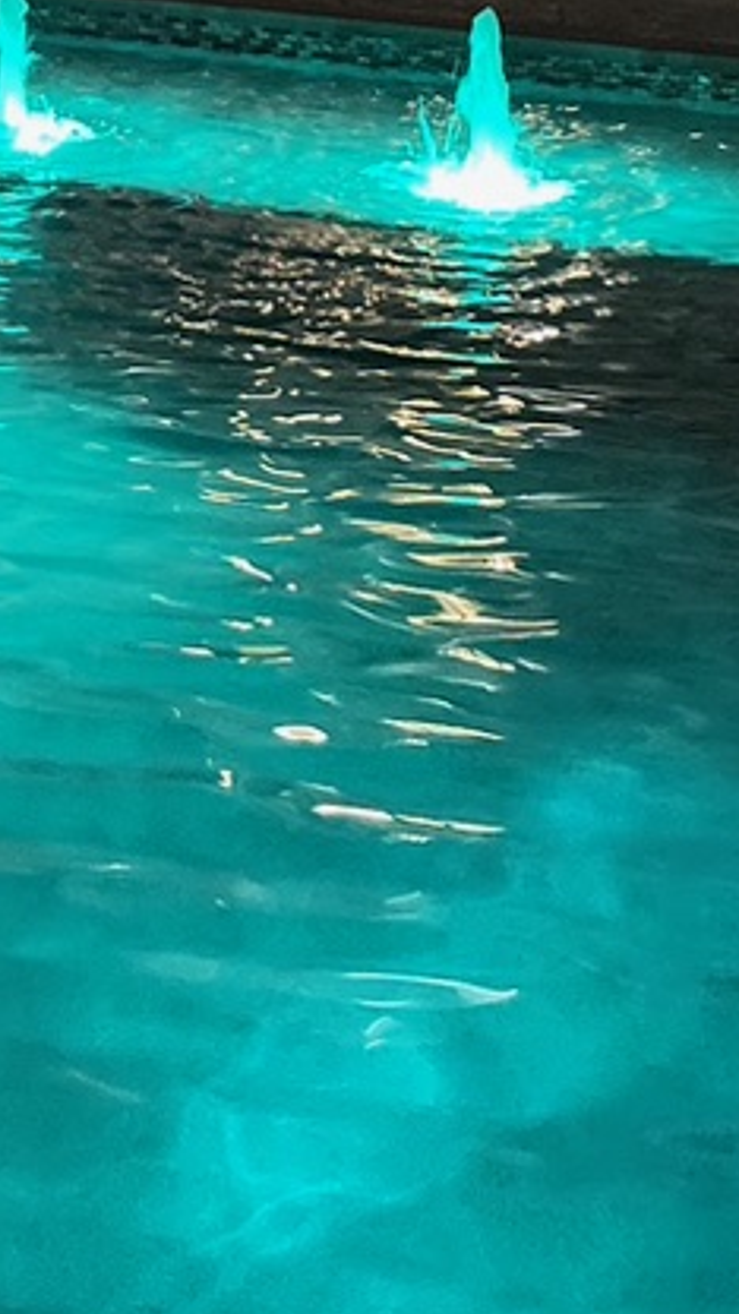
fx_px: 3031
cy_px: 136
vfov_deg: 23.8
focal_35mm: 87
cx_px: -215
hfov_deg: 13.4
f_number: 1.6
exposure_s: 1/21
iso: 1000
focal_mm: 5.1
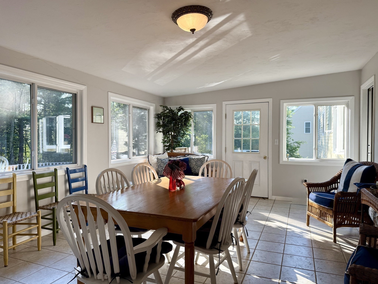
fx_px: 262
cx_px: 189
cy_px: 142
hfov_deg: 71.6
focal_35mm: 24
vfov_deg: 56.8
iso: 100
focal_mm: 6.76
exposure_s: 1/358
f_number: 1.78
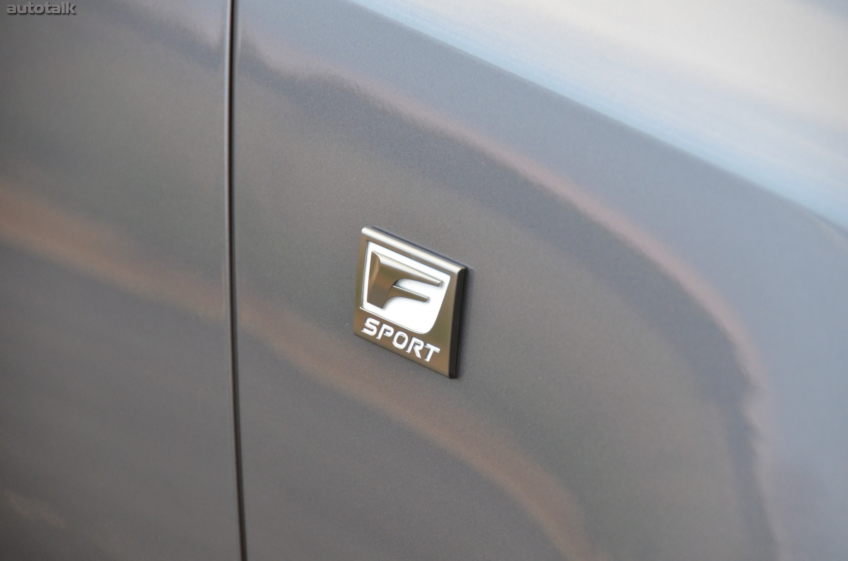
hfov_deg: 6.9
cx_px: 424
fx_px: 7052
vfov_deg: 4.6
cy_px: 280
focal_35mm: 300
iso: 1600
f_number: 5.6
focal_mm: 200
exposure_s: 1/125
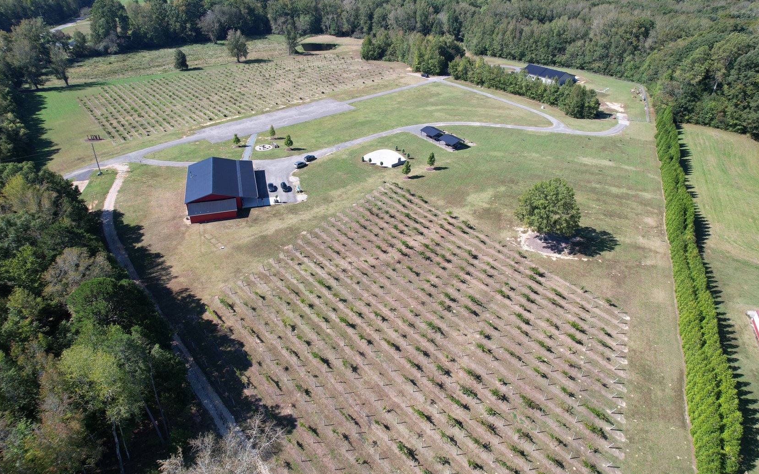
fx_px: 476
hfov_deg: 77.1
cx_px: 375
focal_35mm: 23
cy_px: 223
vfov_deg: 53.0
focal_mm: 8.38
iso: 100
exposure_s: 1/800
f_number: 2.8
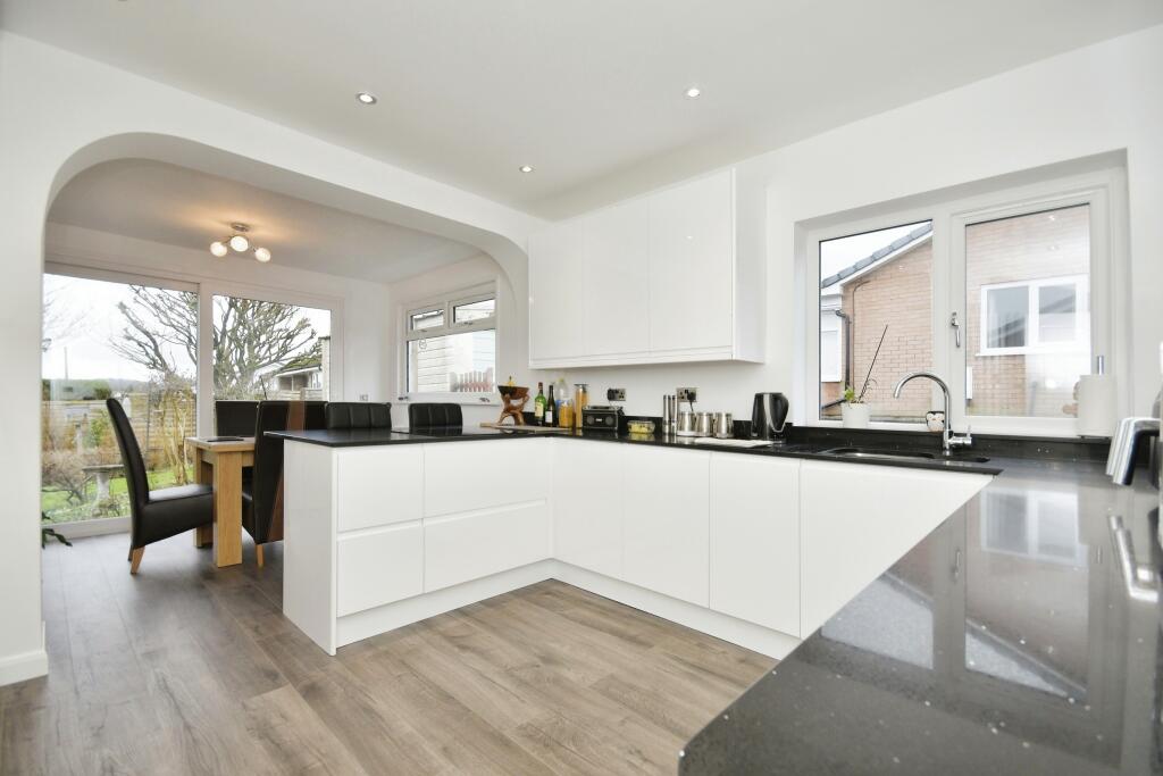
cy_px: 388
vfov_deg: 77.3
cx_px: 582
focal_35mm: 15
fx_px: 485
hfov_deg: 100.4
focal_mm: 10
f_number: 8
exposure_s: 1/60
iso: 400
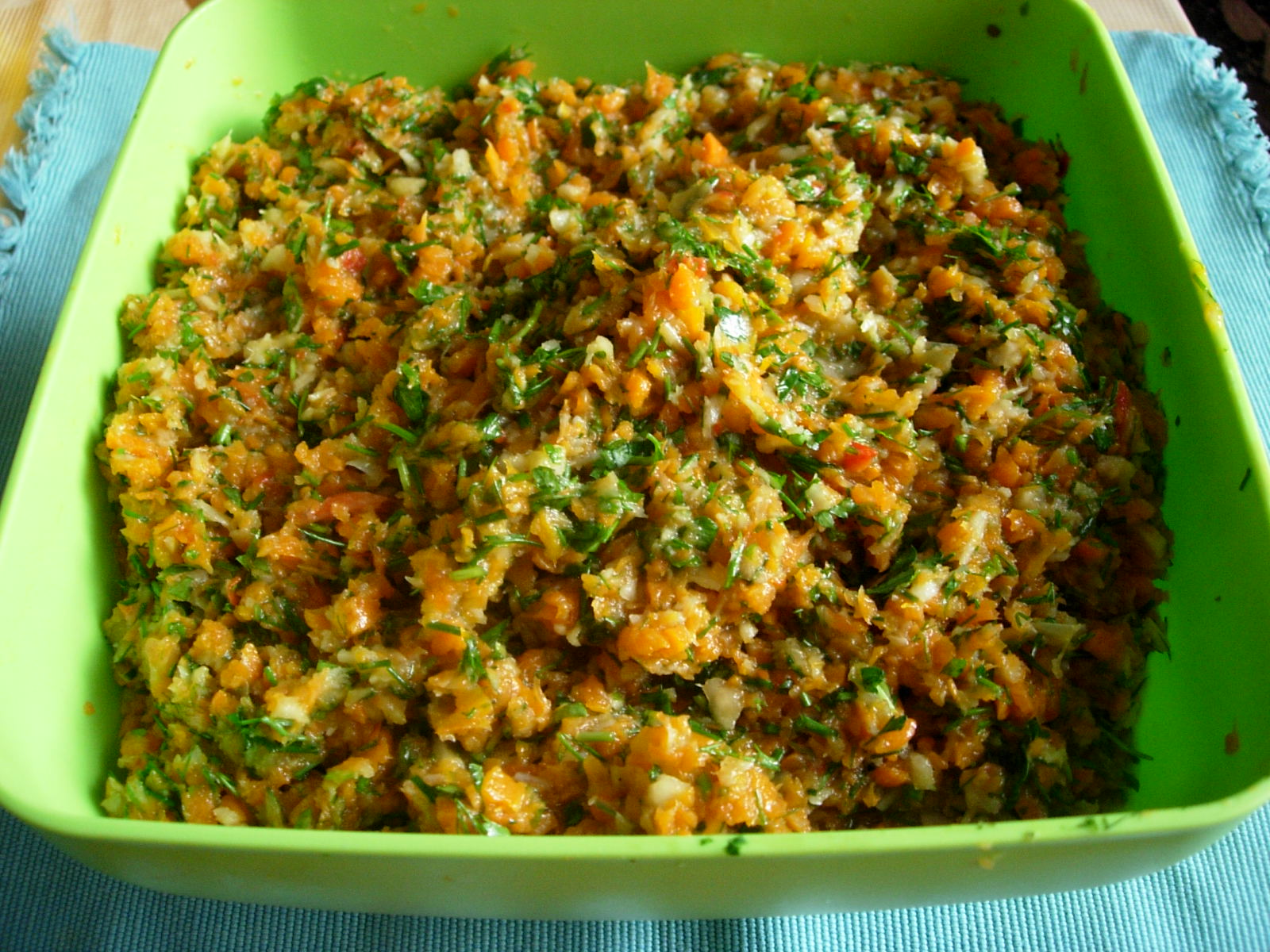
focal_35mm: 38
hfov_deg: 49.0
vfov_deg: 37.7
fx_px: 1394
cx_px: 635
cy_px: 476
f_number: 2.8
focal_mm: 7.8
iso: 200
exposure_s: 1/20.7
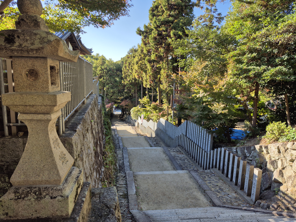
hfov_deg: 73.9
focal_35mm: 23
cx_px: 148
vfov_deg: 58.9
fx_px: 197
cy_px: 111
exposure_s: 1/802
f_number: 1.8
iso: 25
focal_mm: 5.4
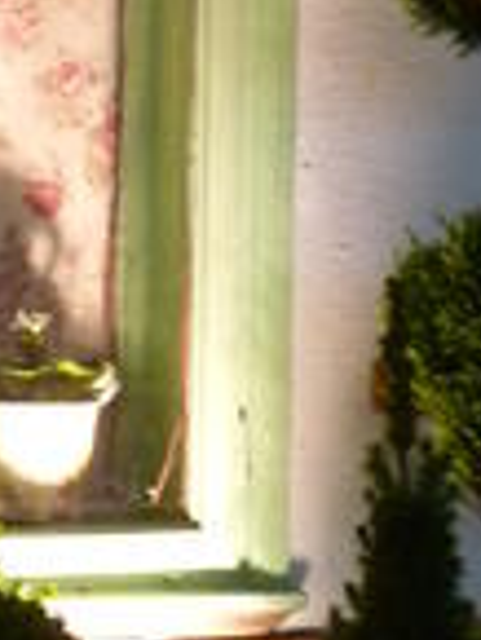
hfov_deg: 4.9
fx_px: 5642
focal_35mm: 305
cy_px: 203
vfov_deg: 6.5
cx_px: -154
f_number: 3.9
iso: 400
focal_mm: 11.4
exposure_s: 1/30
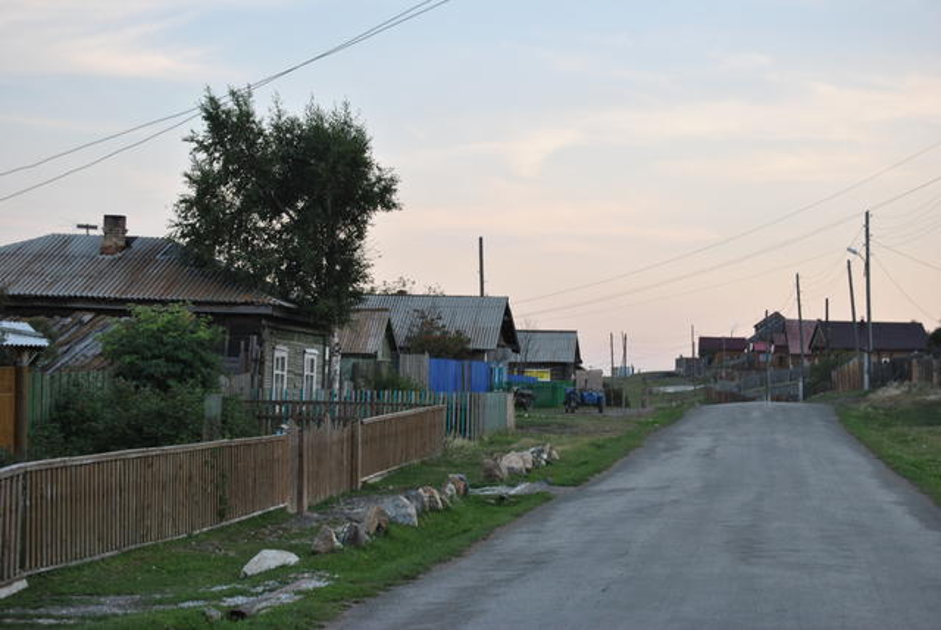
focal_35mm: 82
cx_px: 470
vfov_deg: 16.6
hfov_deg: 24.6
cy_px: 315
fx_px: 2158
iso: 200
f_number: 5.6
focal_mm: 55
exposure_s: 1/80
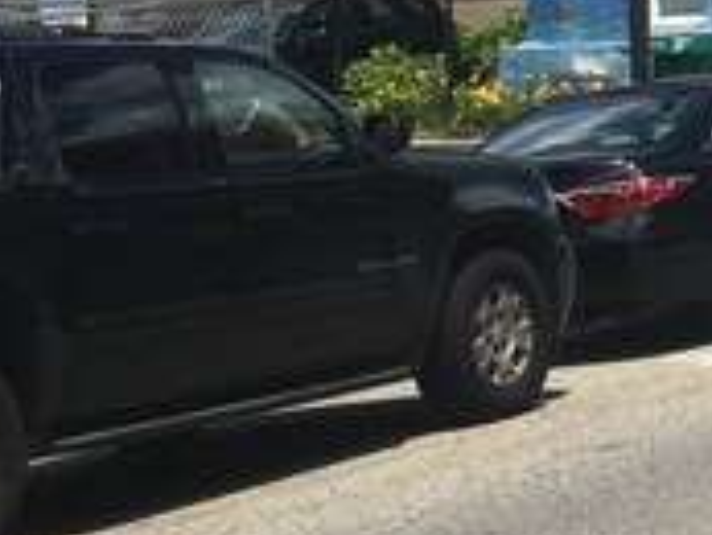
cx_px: 1510
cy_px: -177
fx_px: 2758
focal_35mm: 134
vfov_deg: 10.8
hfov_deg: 12.6
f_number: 2.2
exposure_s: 1/2404
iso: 25
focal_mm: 4.15
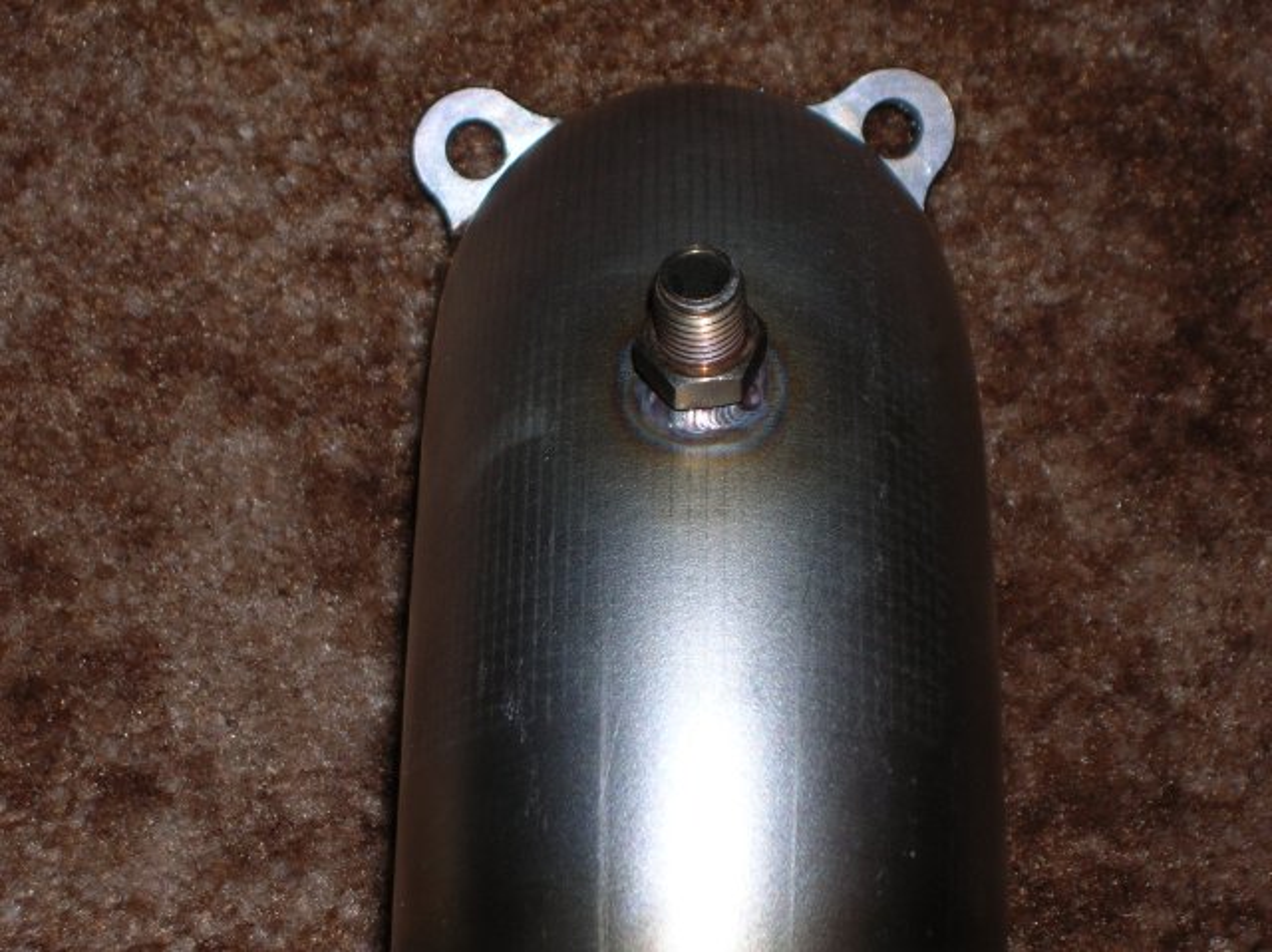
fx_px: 3855
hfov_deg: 18.7
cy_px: 476
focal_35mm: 105
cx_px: 636
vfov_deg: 14.1
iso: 50
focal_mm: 17.4
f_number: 4.9
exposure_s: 1/60.1
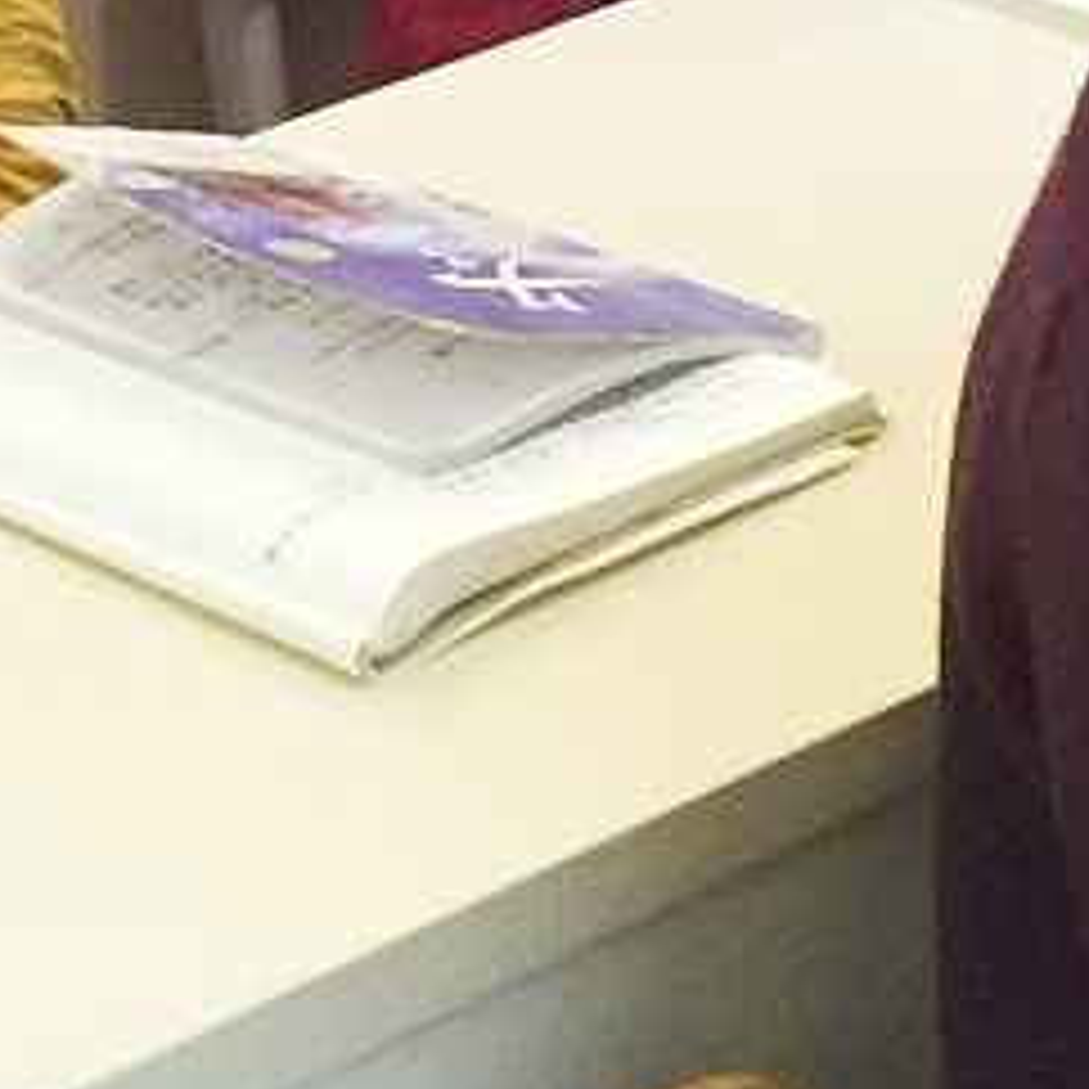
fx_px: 6157
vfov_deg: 9.3
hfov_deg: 10.1
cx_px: 562
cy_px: -1287
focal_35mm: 173
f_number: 2.2
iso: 125
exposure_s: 1/10
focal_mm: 4.15
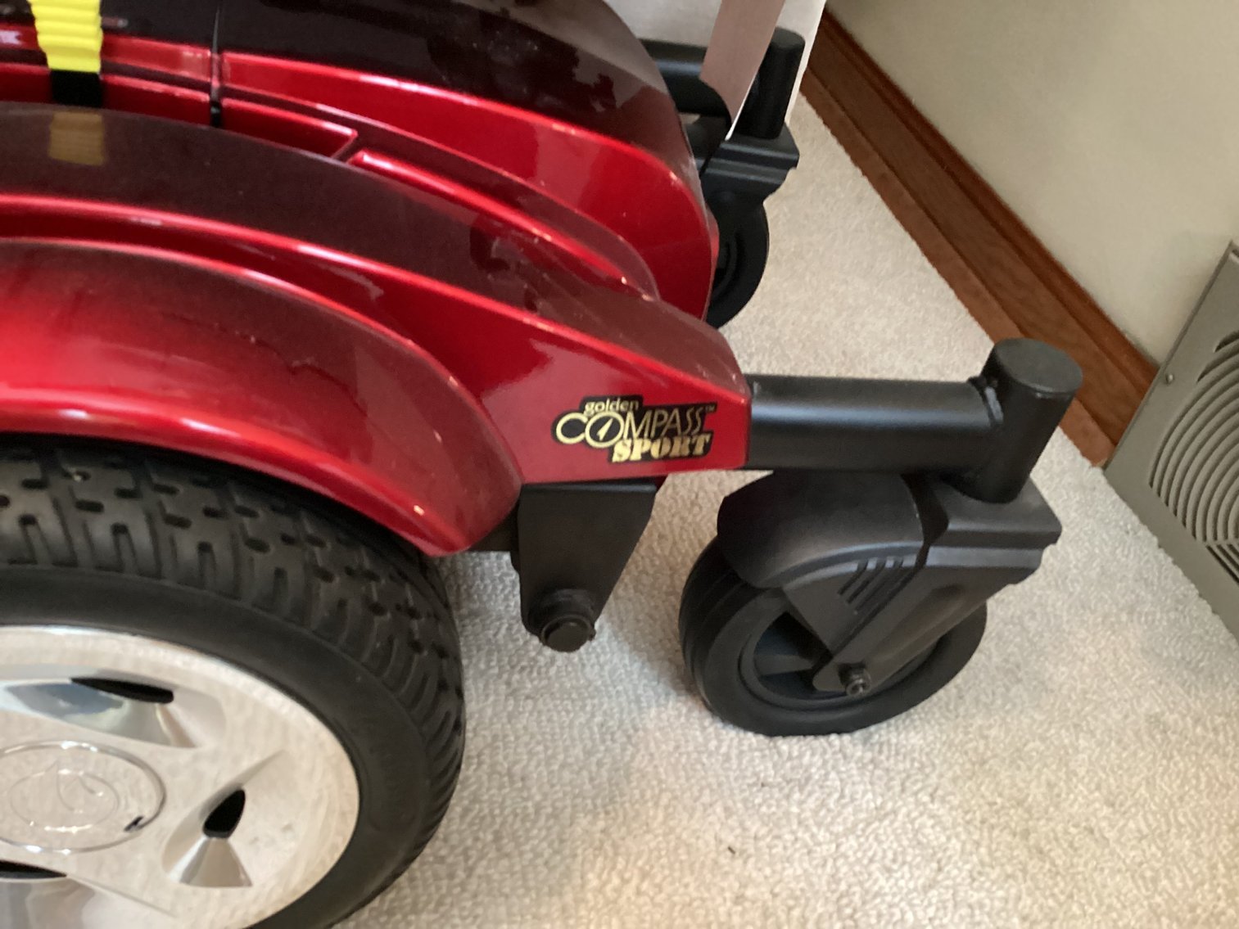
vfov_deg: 45.4
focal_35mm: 31
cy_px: 464
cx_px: 620
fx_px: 1110
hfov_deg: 58.3
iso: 640
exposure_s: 1/20
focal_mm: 3.3
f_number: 2.4
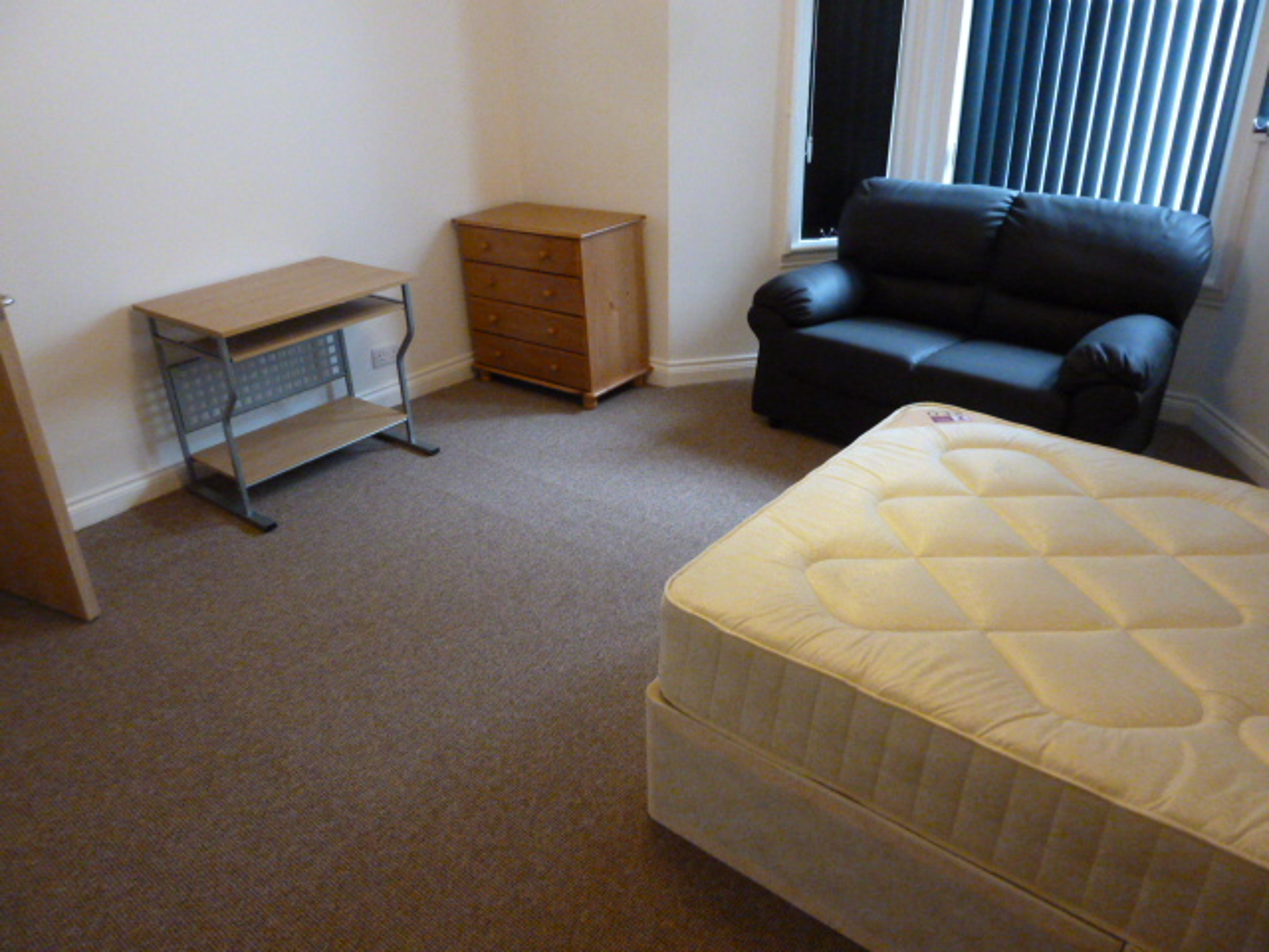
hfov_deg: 69.4
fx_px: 916
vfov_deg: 54.9
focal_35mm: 25
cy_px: 476
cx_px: 634
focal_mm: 4.1
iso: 800
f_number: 3.3
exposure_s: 1/15
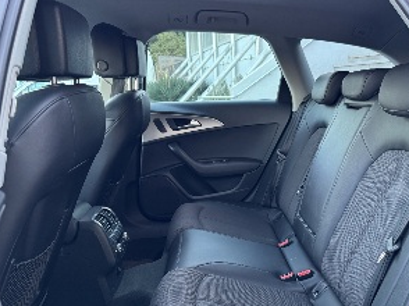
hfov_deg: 53.2
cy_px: 184
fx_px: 401
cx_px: 263
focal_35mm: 34
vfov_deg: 41.5
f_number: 1.78
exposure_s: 1/49
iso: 400
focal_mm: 6.76
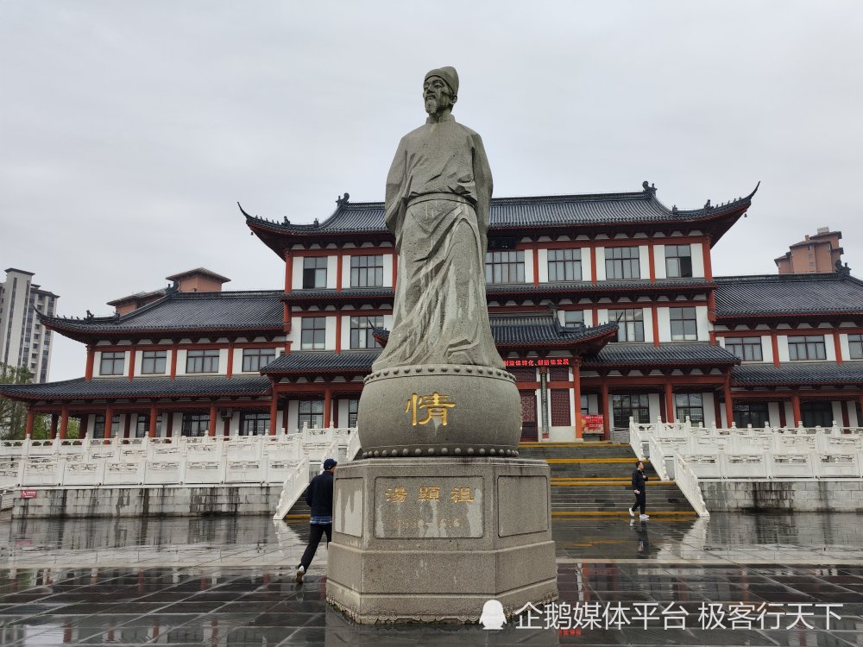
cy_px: 324
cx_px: 432
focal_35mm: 24
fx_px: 598
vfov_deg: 56.8
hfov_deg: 71.6
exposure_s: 1/568
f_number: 1.9
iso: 50
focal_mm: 6.92
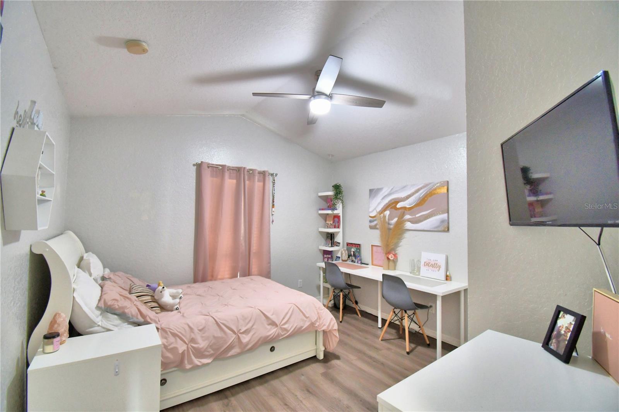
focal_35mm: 15
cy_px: 206
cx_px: 310
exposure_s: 1/30
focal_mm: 10
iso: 800
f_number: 4.5
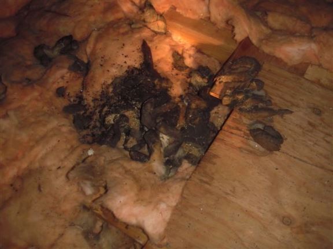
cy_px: 124
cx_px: 166
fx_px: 366
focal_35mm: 38
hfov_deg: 49.0
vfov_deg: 37.7
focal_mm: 6.7
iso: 125
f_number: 3.5
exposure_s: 1/30
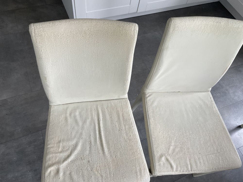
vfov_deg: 53.1
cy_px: 91
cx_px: 122
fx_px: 183
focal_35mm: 26
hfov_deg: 67.3
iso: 100
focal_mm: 4.2
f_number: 1.6
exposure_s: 1/121
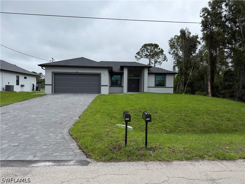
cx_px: 122
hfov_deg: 71.6
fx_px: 170
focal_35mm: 24
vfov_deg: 56.8
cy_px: 92
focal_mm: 6.76
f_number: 1.78
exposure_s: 1/1812
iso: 80
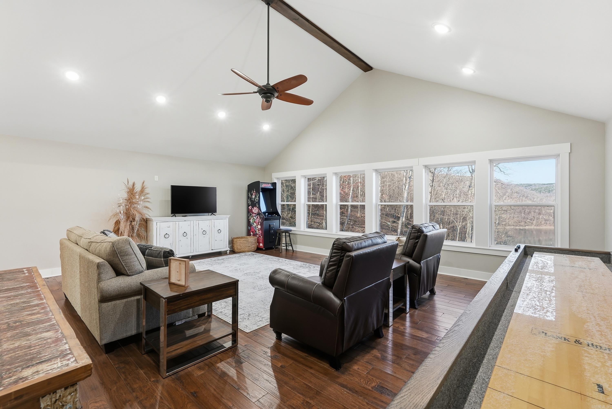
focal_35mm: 16
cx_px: 306
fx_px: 272
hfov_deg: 96.7
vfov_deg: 73.8
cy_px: 204
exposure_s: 1/25
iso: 250
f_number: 9
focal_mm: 16
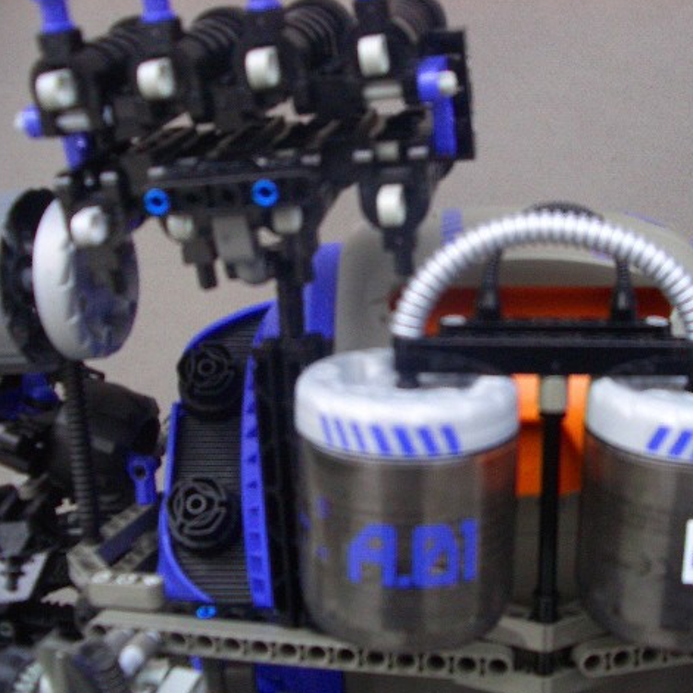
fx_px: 951
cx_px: 440
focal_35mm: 42
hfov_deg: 39.7
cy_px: 349
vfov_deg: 40.0
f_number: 2.6
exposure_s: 1/80
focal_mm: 5.8
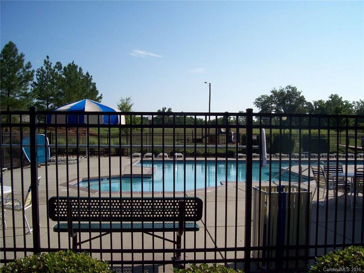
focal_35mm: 36
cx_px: 182
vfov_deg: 39.7
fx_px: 379
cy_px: 136
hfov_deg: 51.4
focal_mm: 6
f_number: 4.8
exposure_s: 1/863
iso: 80
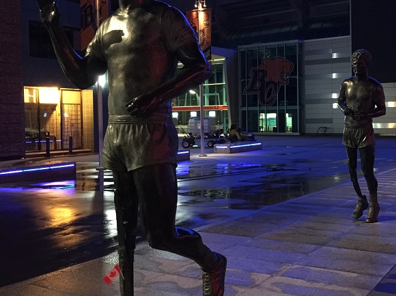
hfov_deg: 40.7
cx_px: 307
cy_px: 135
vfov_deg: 32.1
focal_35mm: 45
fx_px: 514
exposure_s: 1/4
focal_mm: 4.15
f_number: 2.2
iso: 250
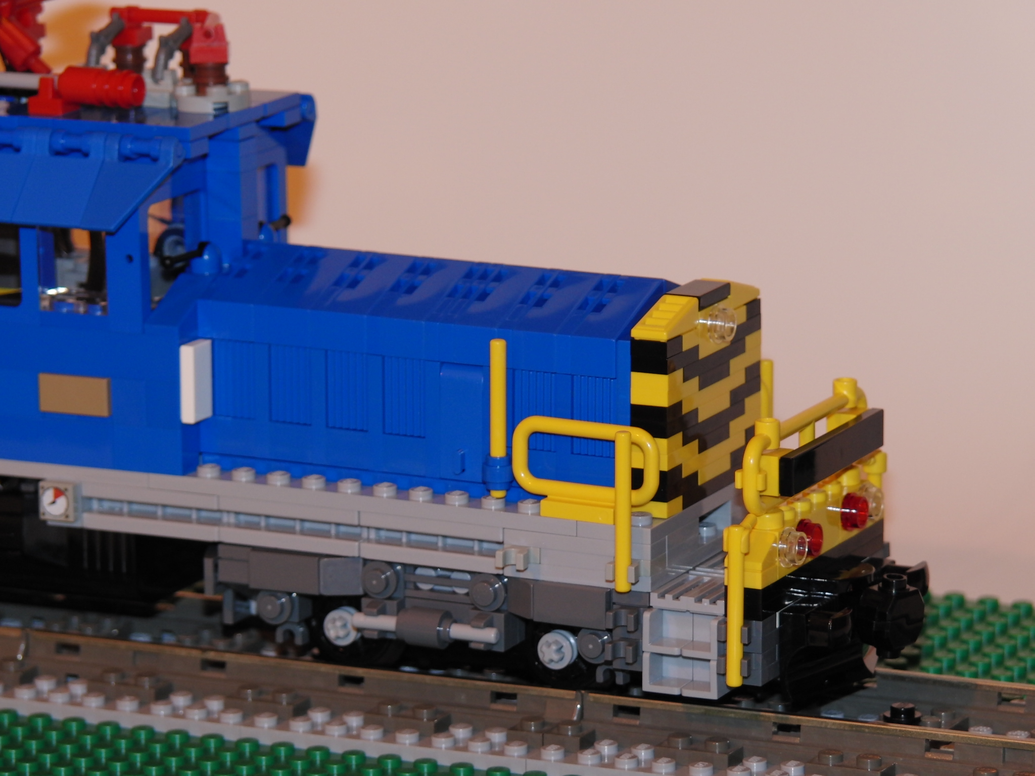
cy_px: 388
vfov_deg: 8.2
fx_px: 5442
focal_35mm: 182
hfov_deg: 10.9
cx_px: 518
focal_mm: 36.9
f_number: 3.3
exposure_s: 1/60
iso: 100
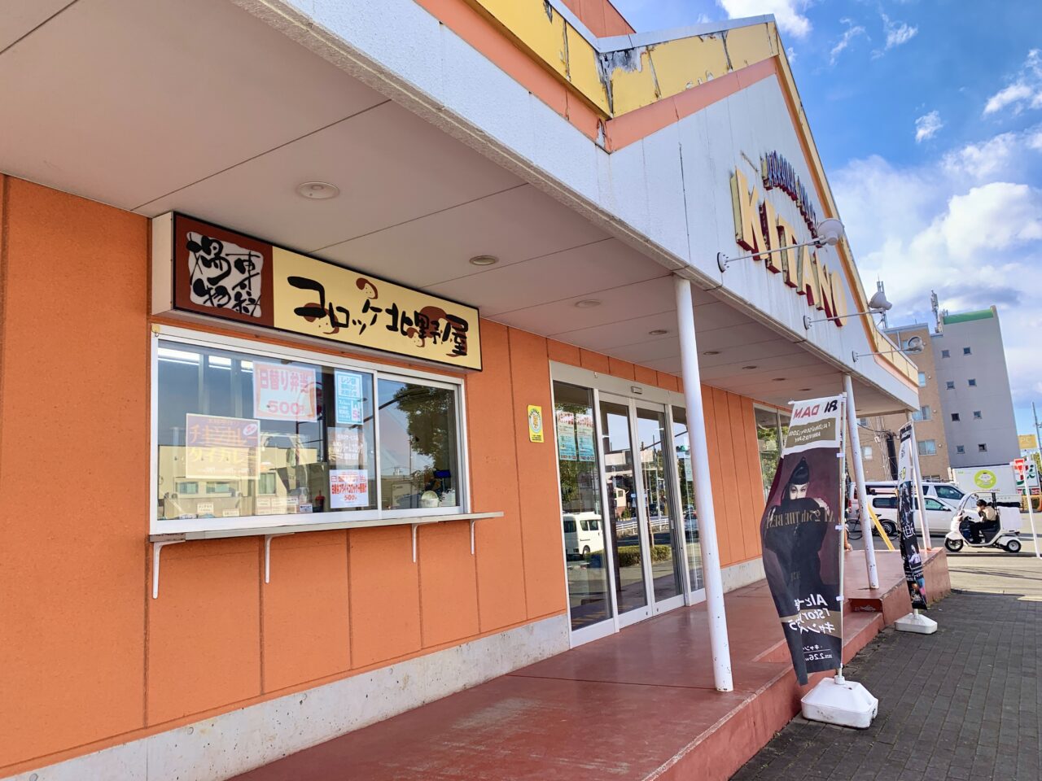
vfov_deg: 53.1
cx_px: 521
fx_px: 783
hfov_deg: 67.3
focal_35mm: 26
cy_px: 390
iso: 25
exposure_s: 1/829
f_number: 1.8
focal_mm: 4.25
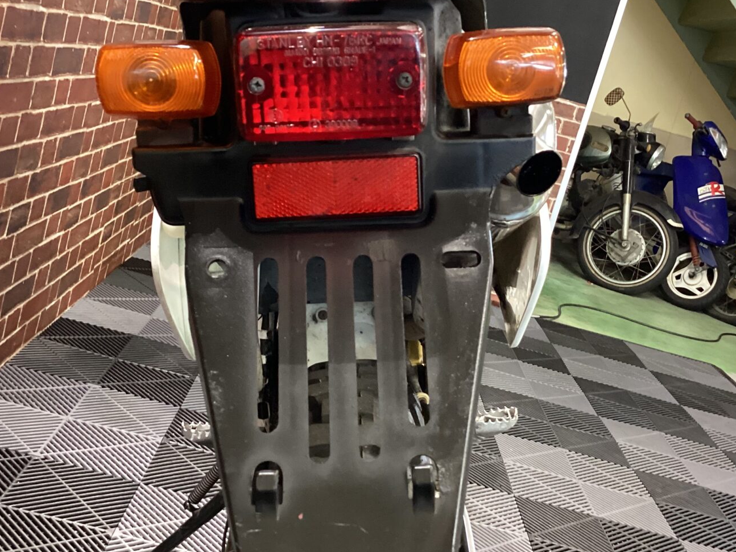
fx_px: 978
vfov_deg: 31.5
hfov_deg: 41.2
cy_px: 258
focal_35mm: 46
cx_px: 361
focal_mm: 3.3
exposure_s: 1/30
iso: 320
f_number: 2.4
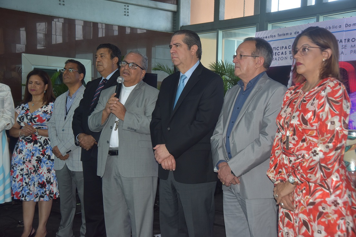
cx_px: 178
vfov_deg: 21.9
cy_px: 118
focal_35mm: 62
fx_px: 613
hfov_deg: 32.4
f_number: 14
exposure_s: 1/160
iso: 1250
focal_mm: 62
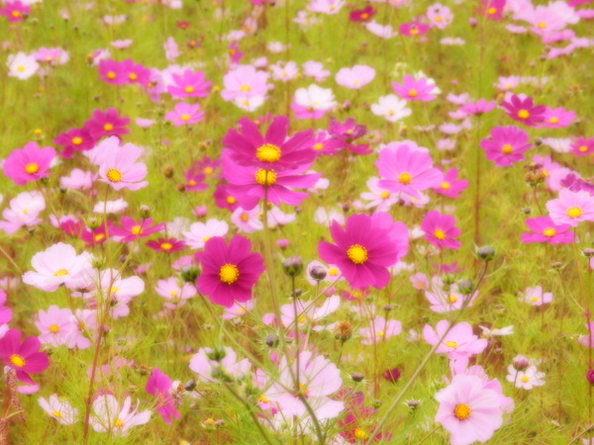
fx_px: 3861
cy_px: 222
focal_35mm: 225
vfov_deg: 6.6
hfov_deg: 8.8
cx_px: 297
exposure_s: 1/200
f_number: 6.1
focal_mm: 40.2
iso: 200
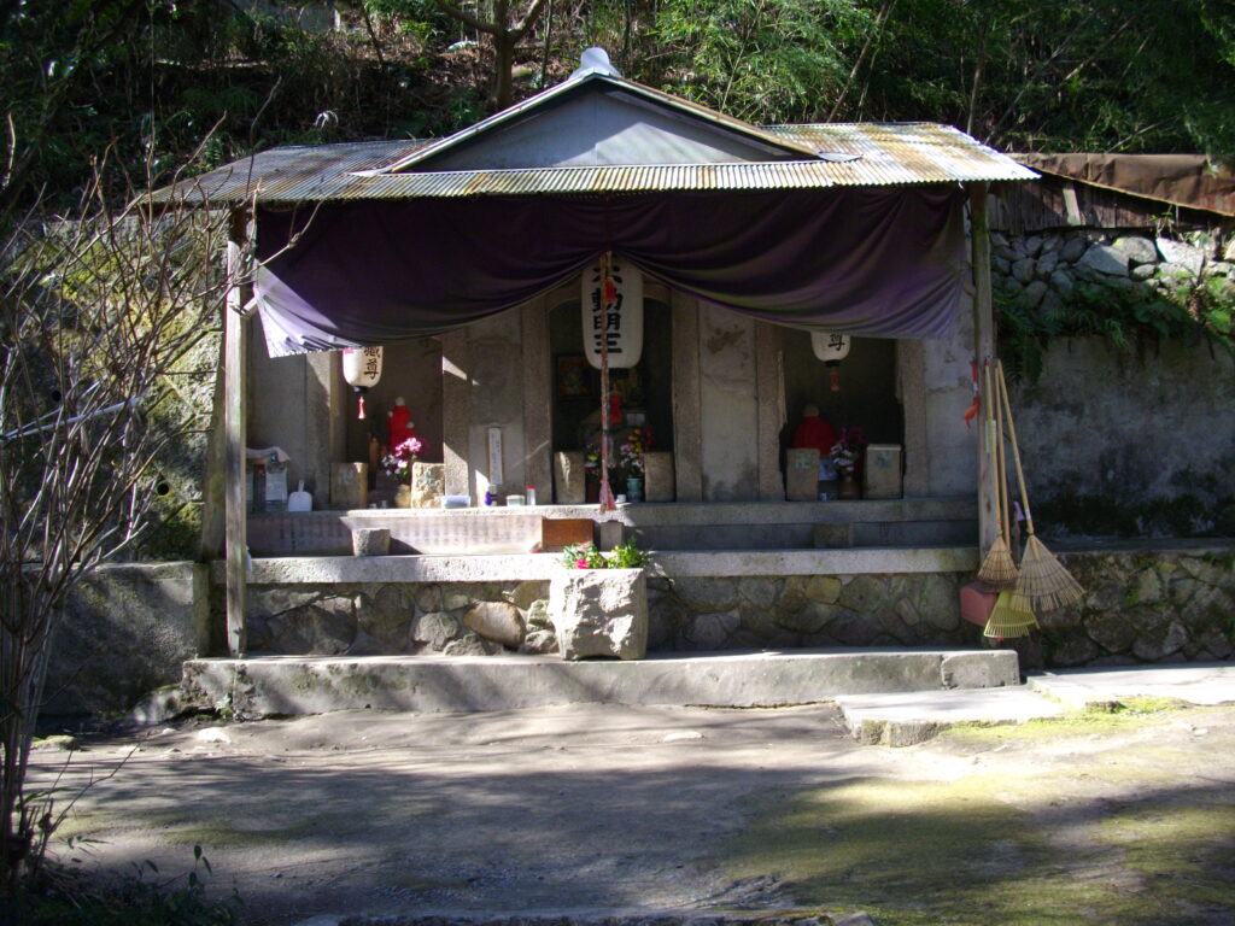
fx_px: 1320
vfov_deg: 38.7
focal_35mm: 37
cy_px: 463
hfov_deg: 50.1
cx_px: 618
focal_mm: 6.2
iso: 100
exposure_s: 1/160
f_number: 2.8
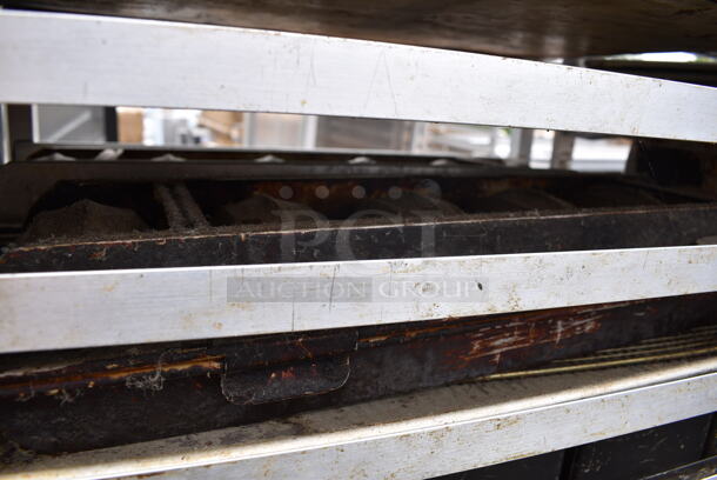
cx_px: 358
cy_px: 240
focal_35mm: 27
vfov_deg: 48.0
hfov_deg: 67.3
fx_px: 538
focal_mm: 18
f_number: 5.6
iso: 100
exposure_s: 1/125
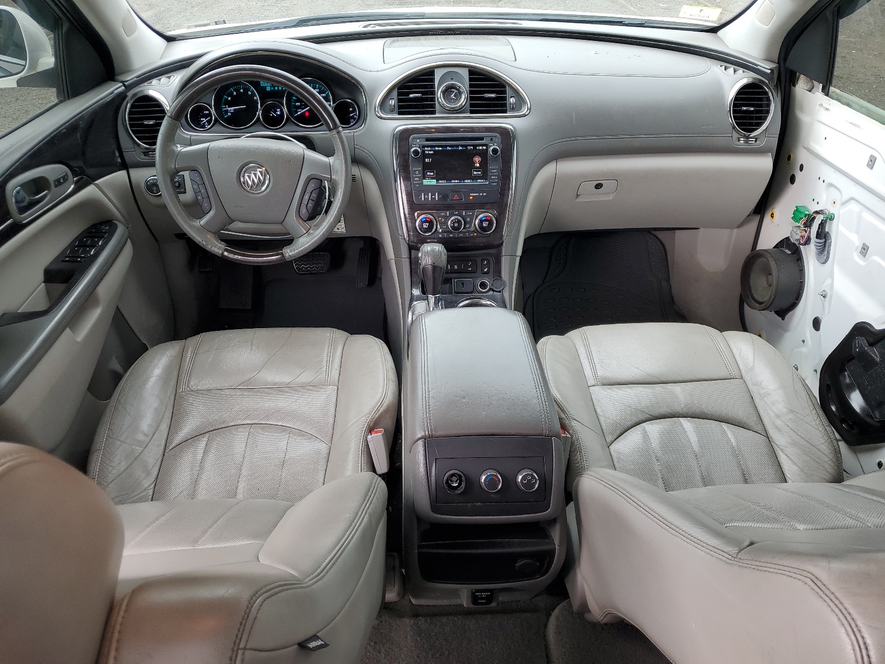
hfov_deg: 67.3
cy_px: 332
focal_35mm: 26
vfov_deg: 53.1
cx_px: 442
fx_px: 665
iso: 50
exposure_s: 1/141
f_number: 1.5
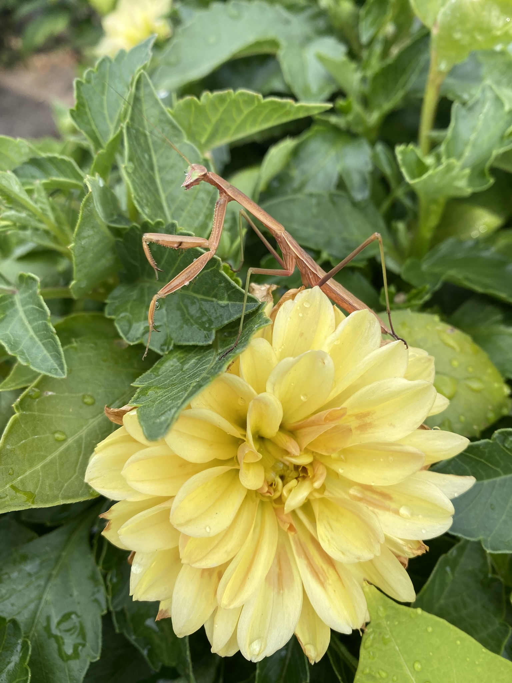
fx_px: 513
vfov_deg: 67.3
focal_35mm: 26
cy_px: 342
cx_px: 256
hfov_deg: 53.1
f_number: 1.8
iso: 32
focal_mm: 4.25
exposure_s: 1/1093
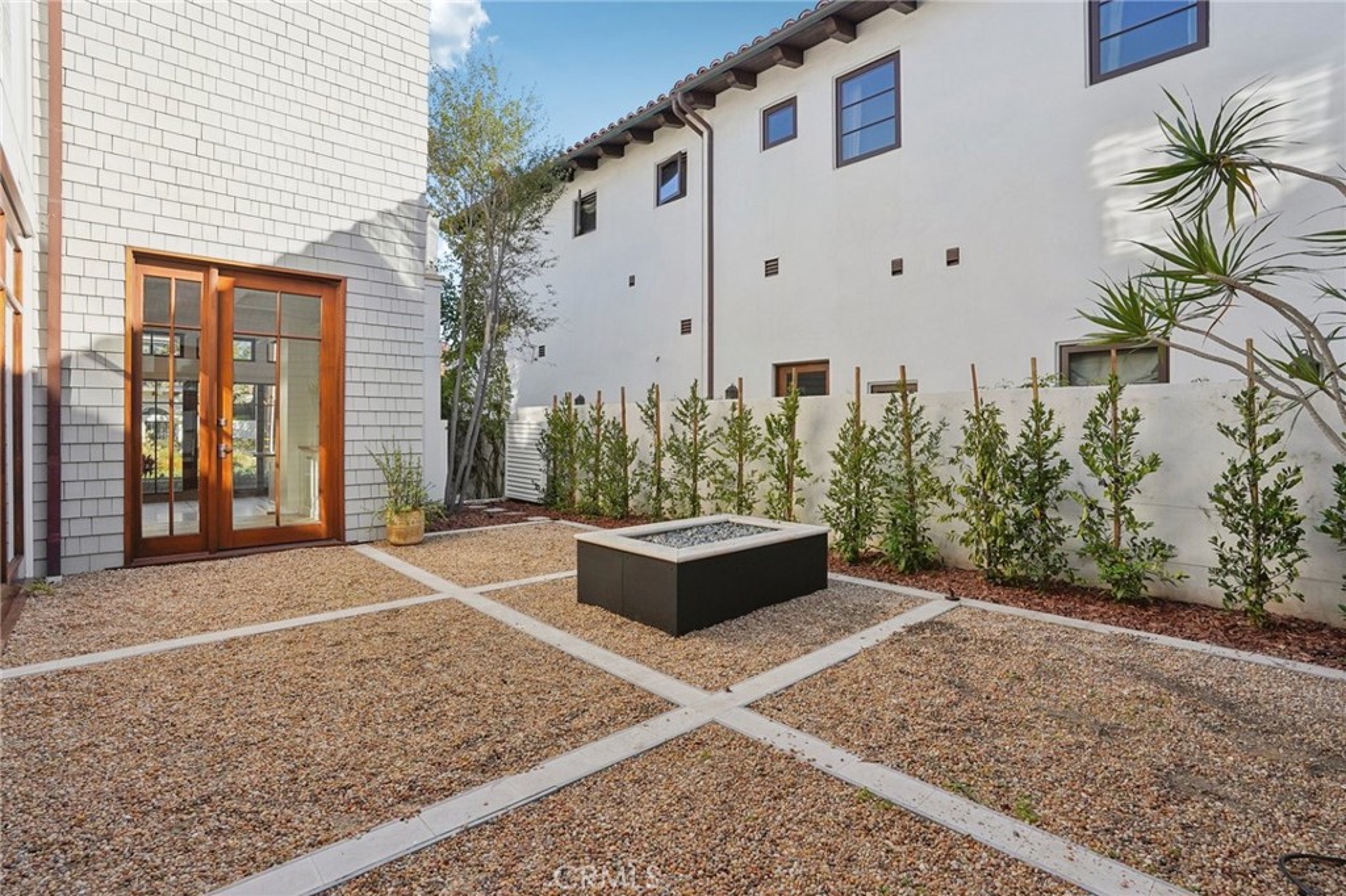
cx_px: 673
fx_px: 598
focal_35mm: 16
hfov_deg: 96.8
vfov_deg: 73.7
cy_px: 448
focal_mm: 16
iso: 400
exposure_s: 1/200
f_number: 8
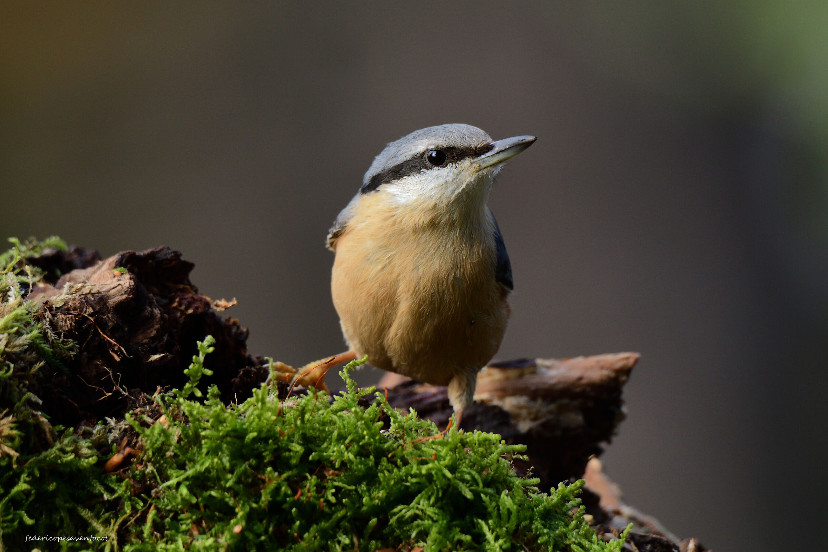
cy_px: 276
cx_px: 414
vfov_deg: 1.5
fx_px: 20698
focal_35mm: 900
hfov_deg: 2.3
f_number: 8
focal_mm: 600
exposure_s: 1/400
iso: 1100
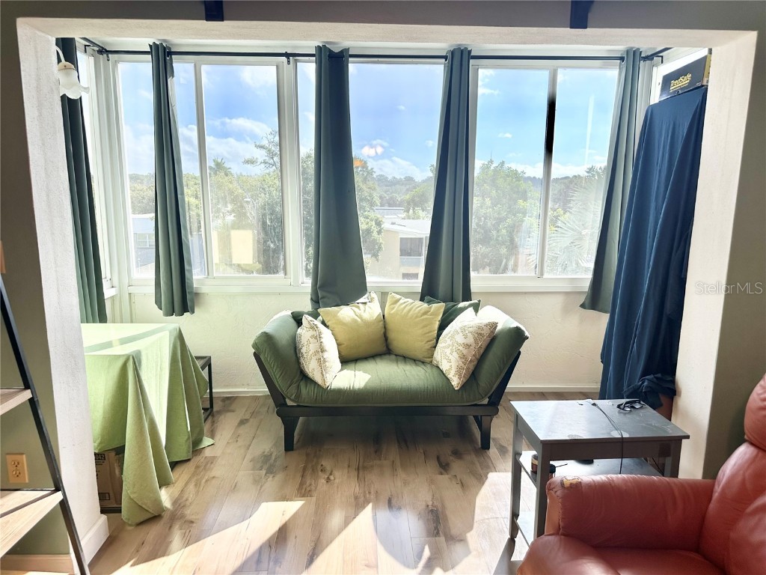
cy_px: 288
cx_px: 383
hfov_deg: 71.6
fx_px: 531
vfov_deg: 56.8
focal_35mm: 24
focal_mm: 6.86
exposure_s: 1/120
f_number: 1.78
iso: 80
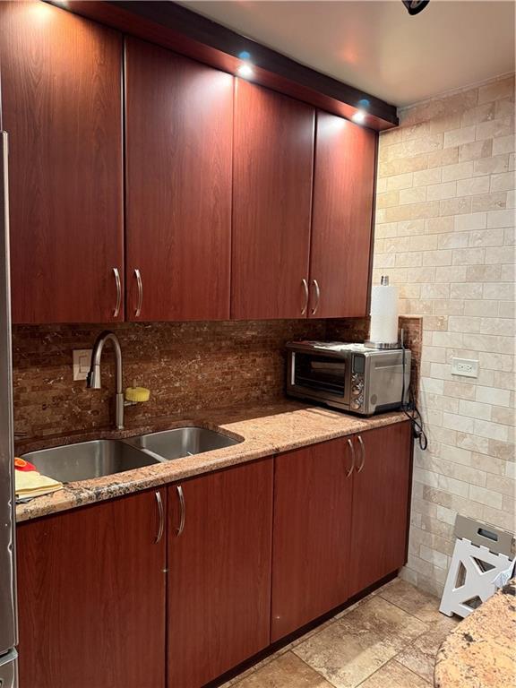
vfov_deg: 71.6
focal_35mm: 24
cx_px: 258
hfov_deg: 56.8
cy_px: 344
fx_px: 477
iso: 800
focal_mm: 6.76
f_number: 1.78
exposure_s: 1/40
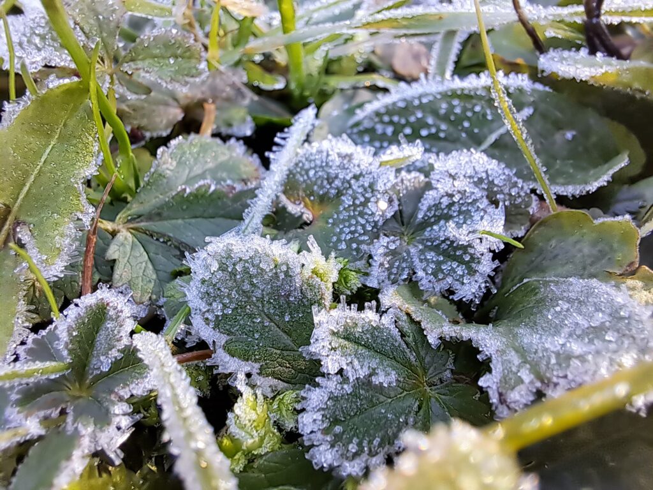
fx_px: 472
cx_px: 326
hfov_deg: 69.4
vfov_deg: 54.9
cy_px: 245
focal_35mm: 25
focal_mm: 2.13
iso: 64
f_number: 2.4
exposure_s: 1/100
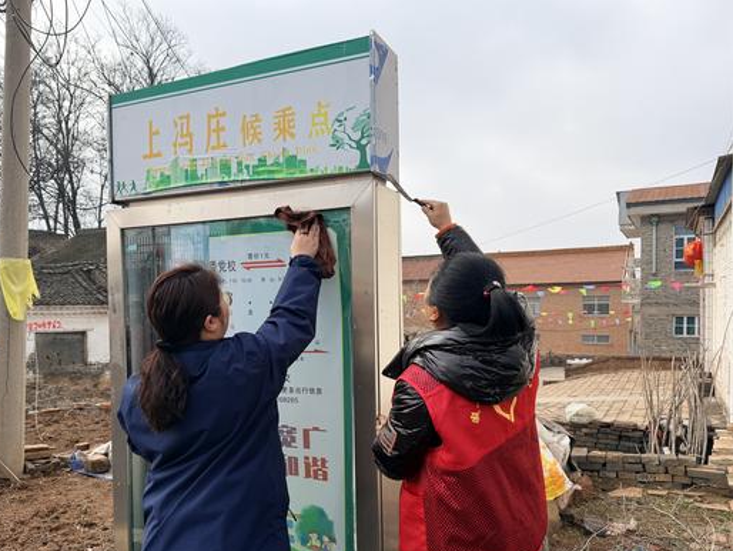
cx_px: 318
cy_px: 318
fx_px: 593
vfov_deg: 49.6
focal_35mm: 28
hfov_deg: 63.2
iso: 80
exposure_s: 1/2053
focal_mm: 6.76
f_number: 1.78
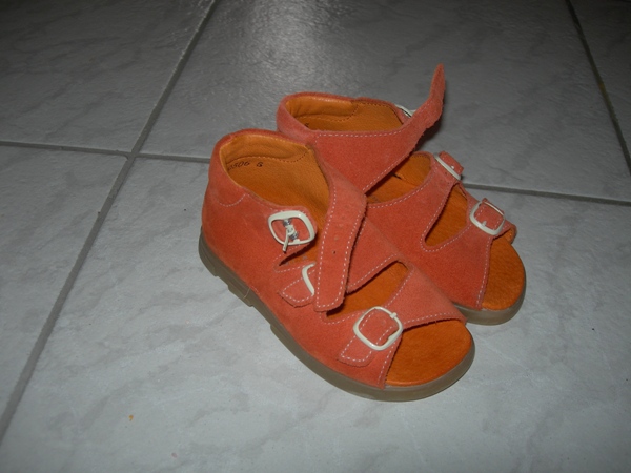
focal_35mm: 38
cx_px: 316
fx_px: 693
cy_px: 236
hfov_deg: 49.0
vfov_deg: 37.7
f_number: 2.8
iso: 50
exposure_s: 1/60.1
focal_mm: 7.8
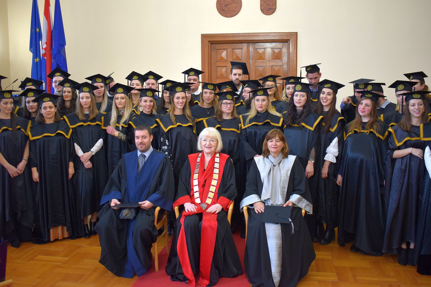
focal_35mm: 36
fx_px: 431
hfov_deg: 53.1
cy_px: 144
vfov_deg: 36.9
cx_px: 216
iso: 800
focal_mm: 24
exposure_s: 1/60
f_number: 3.8
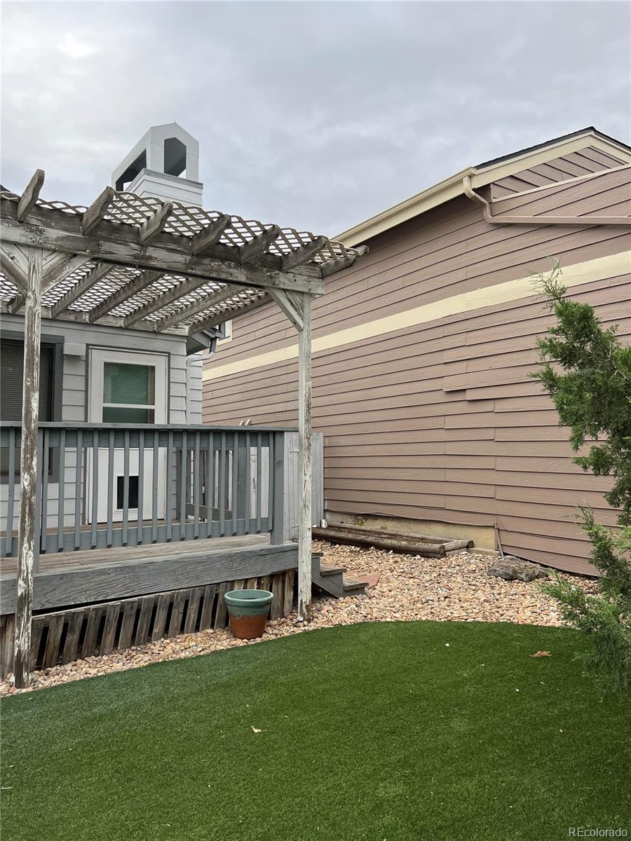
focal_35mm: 26
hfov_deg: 53.1
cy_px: 420
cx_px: 316
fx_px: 632
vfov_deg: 67.3
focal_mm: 5.7
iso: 50
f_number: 1.5
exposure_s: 1/511
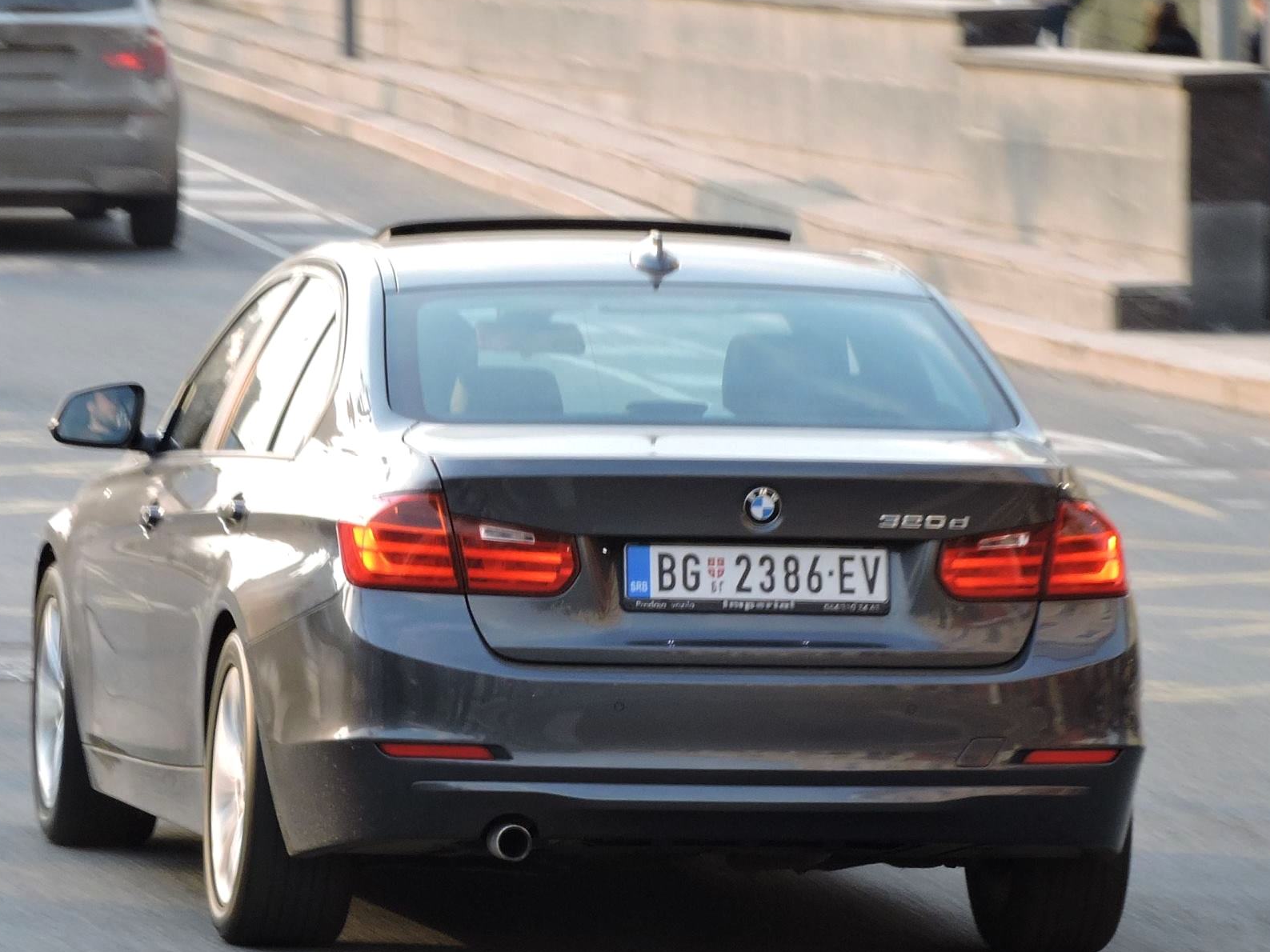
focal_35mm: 189
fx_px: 6934
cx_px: 494
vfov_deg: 7.9
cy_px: 435
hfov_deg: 10.5
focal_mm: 26.9
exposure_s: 1/80
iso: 100
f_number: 5.2
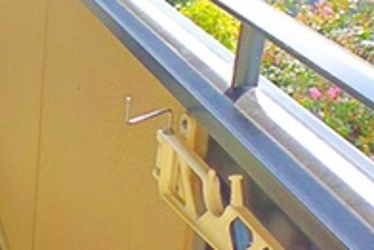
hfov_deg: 20.7
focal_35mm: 89
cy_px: 122
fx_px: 925
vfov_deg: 15.4
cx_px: -119
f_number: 2.8
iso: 400
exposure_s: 1/500
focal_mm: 4.3
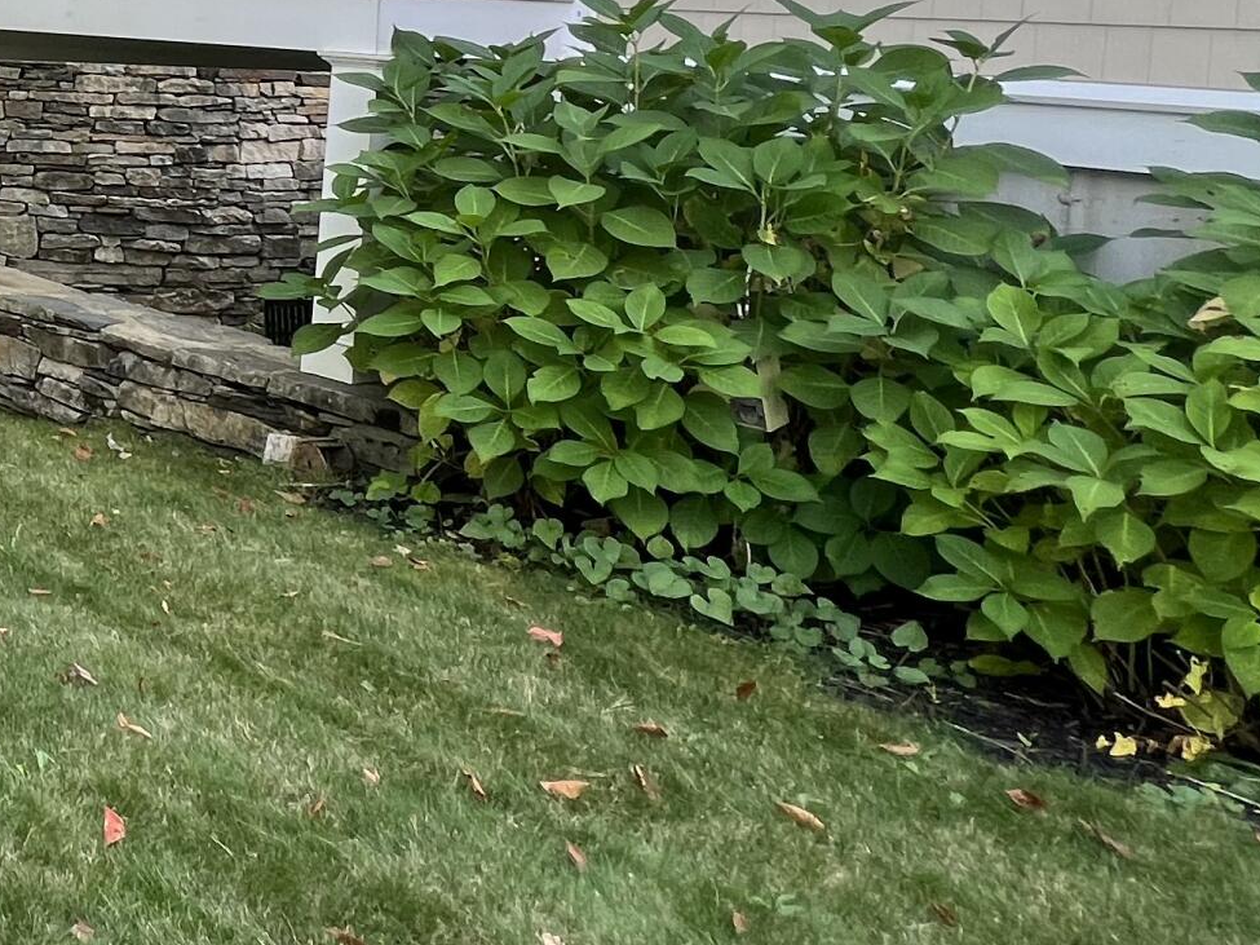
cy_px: 0
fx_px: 1456
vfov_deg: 33.0
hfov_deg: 31.5
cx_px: -495
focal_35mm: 40
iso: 40
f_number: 1.8
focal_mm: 1.57
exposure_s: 1/99
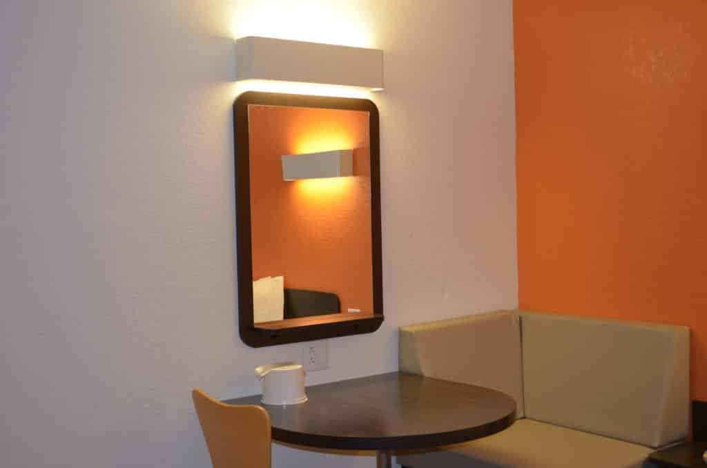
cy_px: 234
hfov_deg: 43.7
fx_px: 882
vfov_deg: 29.7
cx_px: 354
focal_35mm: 45
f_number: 4.5
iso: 400
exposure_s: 1/15
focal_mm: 30
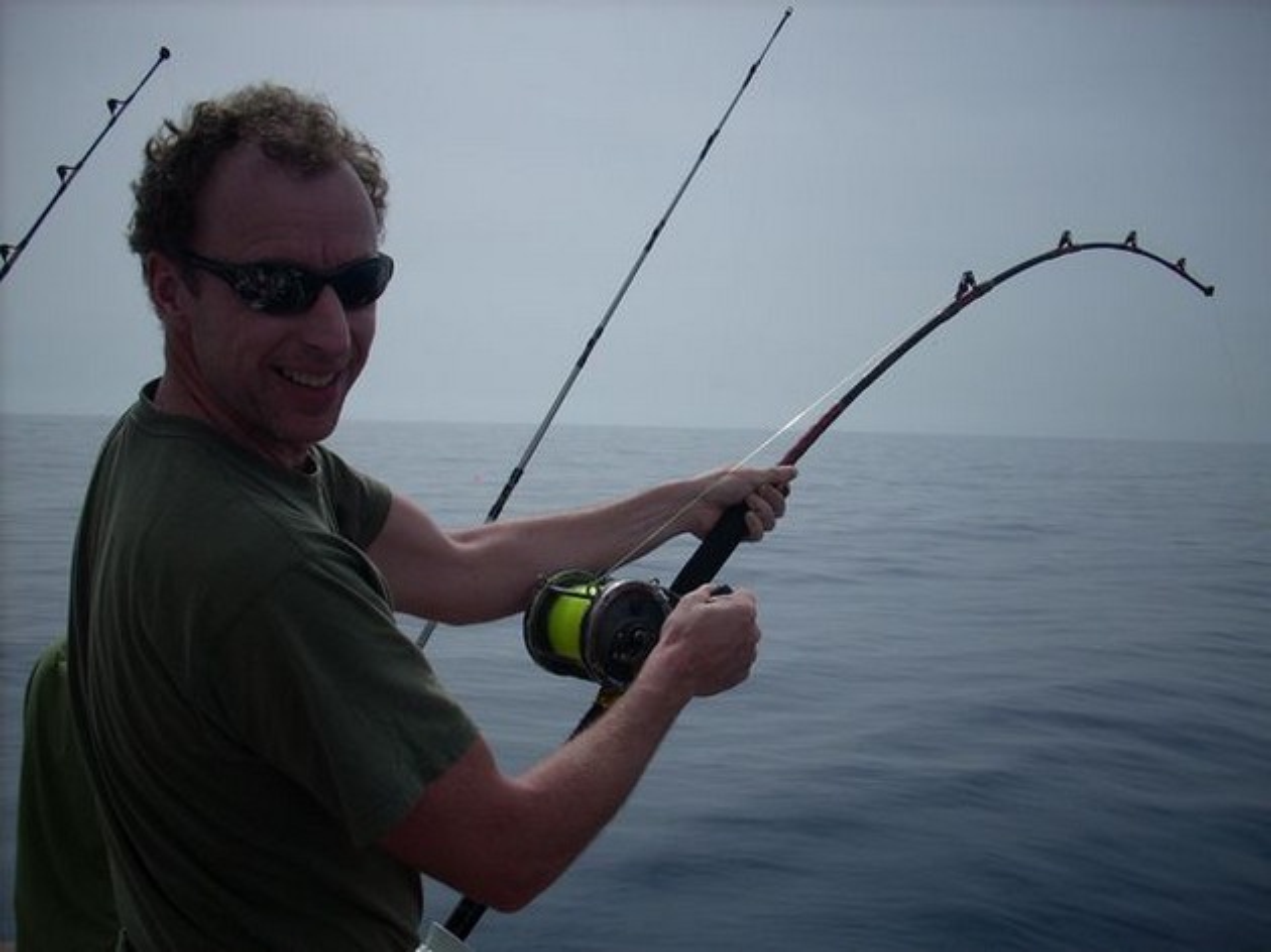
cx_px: 636
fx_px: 1358
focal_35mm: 37
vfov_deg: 38.6
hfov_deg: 50.2
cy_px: 476
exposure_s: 1/917
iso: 64
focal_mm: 6.2
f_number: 5.6
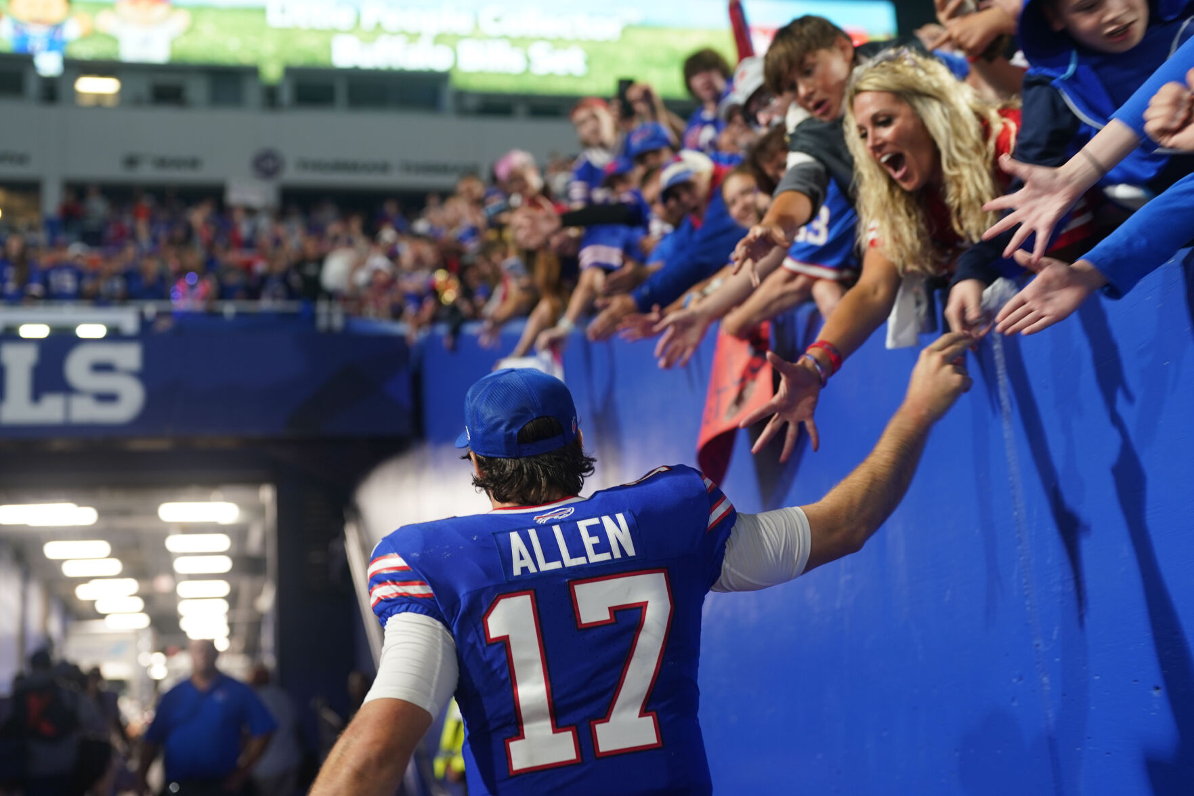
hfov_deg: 39.6
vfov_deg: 27.0
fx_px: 1658
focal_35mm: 50
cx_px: 597
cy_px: 398
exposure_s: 1/125
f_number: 2
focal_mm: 50
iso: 320
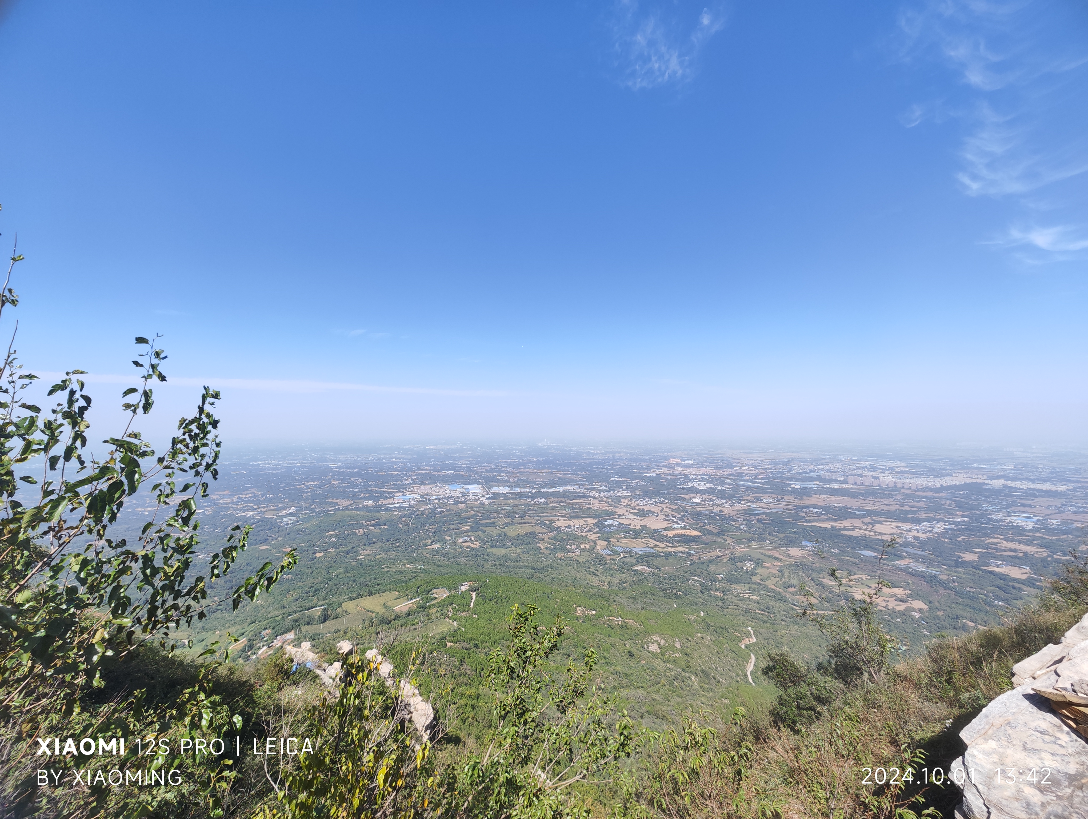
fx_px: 441
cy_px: 410
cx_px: 544
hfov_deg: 102.0
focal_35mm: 14
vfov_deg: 85.8
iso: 50
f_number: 2.2
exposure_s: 1/370
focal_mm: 2.16
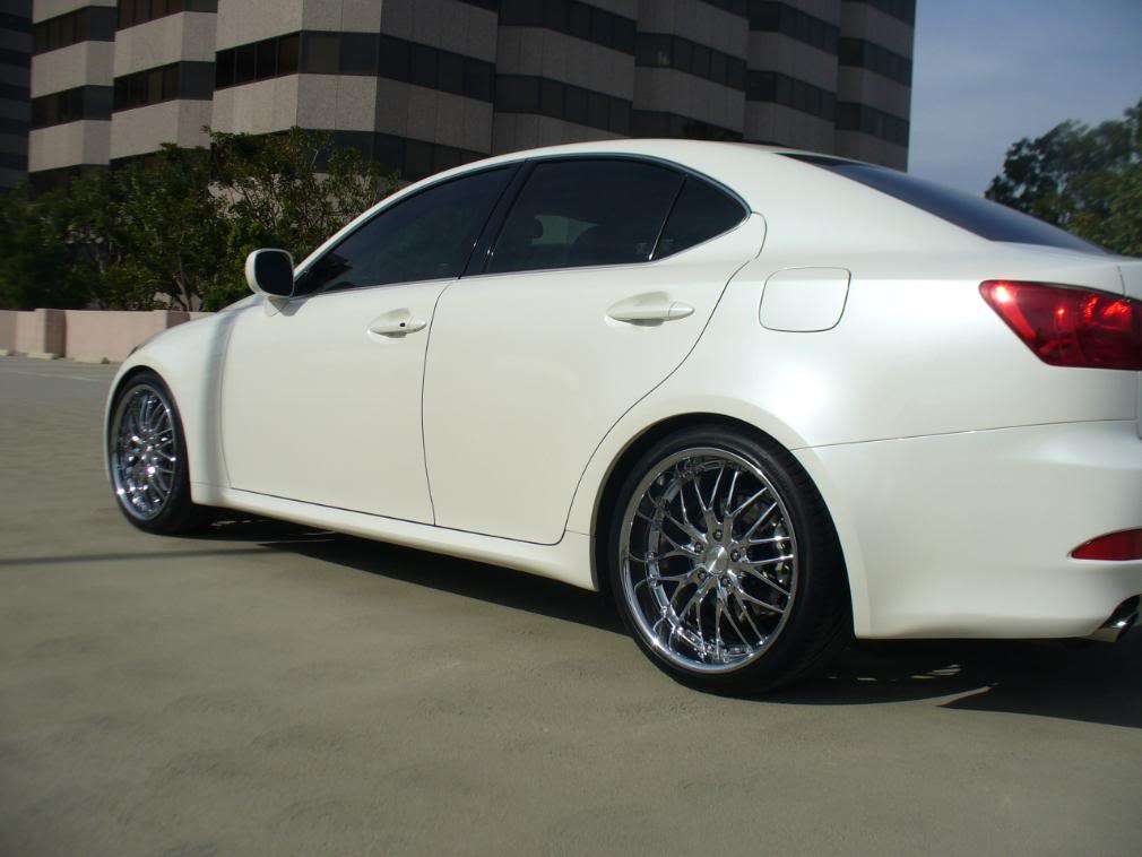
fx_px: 1221
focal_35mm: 37
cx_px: 571
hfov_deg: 50.1
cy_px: 428
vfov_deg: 38.7
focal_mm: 6.1
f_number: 5.6
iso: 80
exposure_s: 1/800
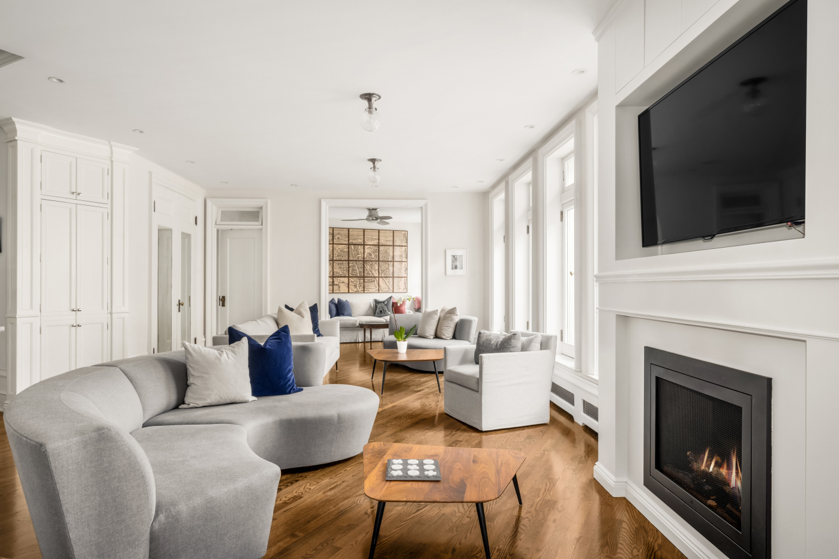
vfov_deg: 59.5
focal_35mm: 21
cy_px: 280
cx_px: 420
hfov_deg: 81.2
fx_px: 489
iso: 500
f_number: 11
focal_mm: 21
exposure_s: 2.5
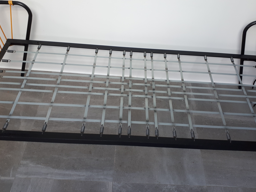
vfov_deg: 44.1
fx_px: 237
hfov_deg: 56.8
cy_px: 91
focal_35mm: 32
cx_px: 136
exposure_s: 1/40
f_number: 1.9
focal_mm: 3.6
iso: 50
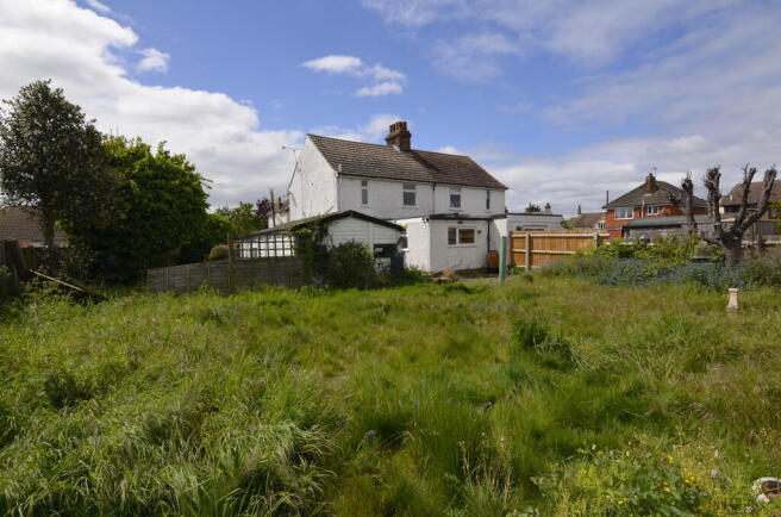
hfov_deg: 90.1
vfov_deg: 67.1
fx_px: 390
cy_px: 258
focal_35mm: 18
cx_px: 390
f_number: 10
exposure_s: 1/200
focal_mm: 12
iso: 100
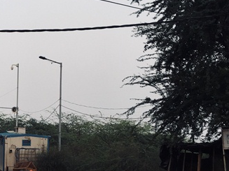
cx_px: -1
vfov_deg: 20.0
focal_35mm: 71
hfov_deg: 26.0
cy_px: 178
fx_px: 470
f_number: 2.2
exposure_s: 1/100
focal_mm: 4.15
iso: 32
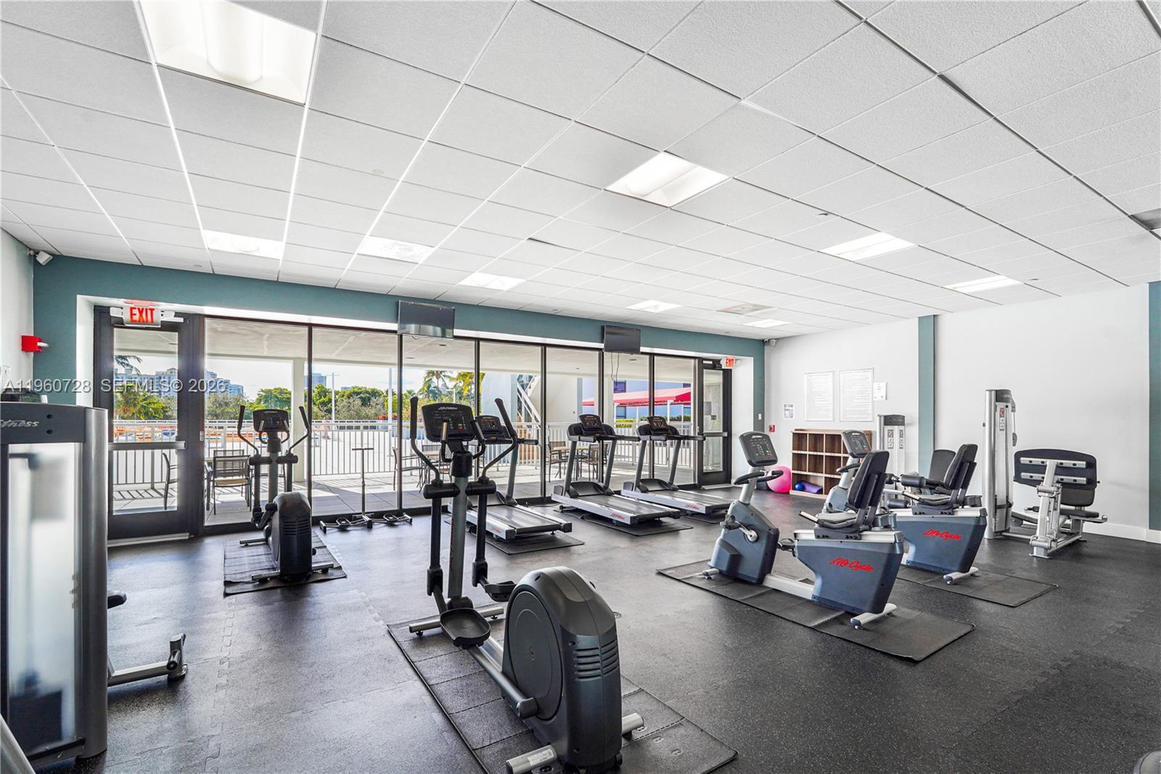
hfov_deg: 96.7
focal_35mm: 16
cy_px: 387
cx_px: 580
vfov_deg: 73.7
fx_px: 516
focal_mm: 16
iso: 200
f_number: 8
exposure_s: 1/30
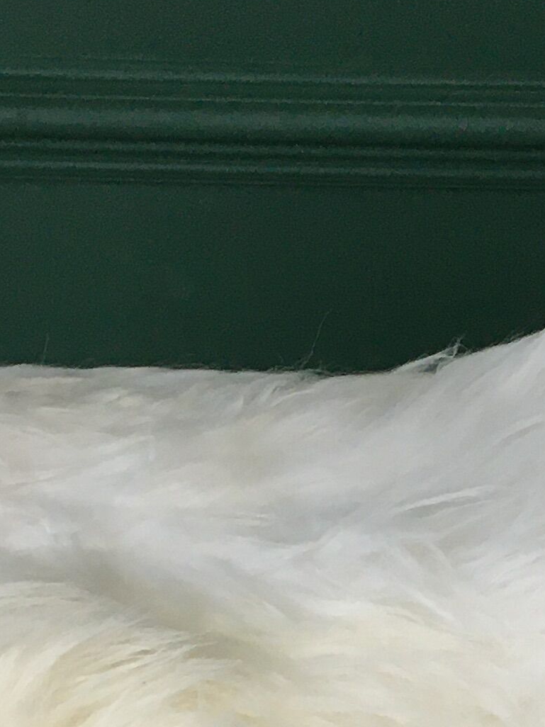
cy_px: 1022
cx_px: 378
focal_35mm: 114
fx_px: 2394
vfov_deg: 16.1
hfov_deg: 13.0
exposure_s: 1/33
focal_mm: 4.15
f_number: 2.2
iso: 80
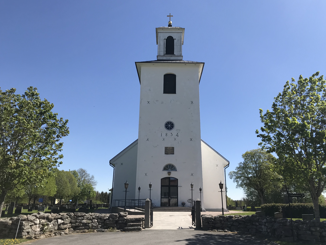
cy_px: 122
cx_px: 168
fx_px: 273
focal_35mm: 29
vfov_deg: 48.2
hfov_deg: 61.6
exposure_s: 1/2398
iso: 20
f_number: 1.8
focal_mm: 3.99
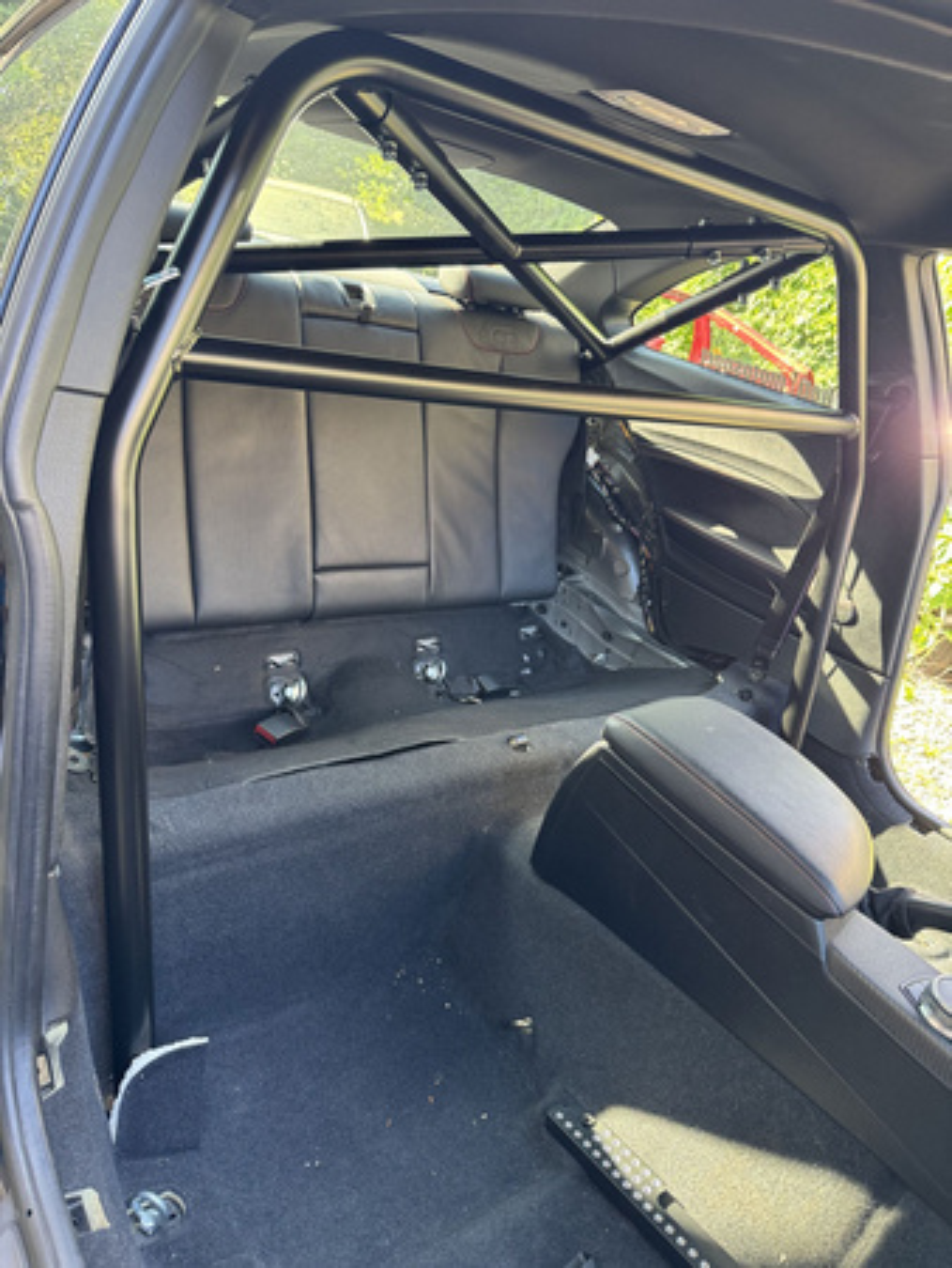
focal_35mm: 24
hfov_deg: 56.9
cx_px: 476
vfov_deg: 71.6
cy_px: 634
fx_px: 879
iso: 200
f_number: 1.78
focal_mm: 6.76
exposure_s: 1/79
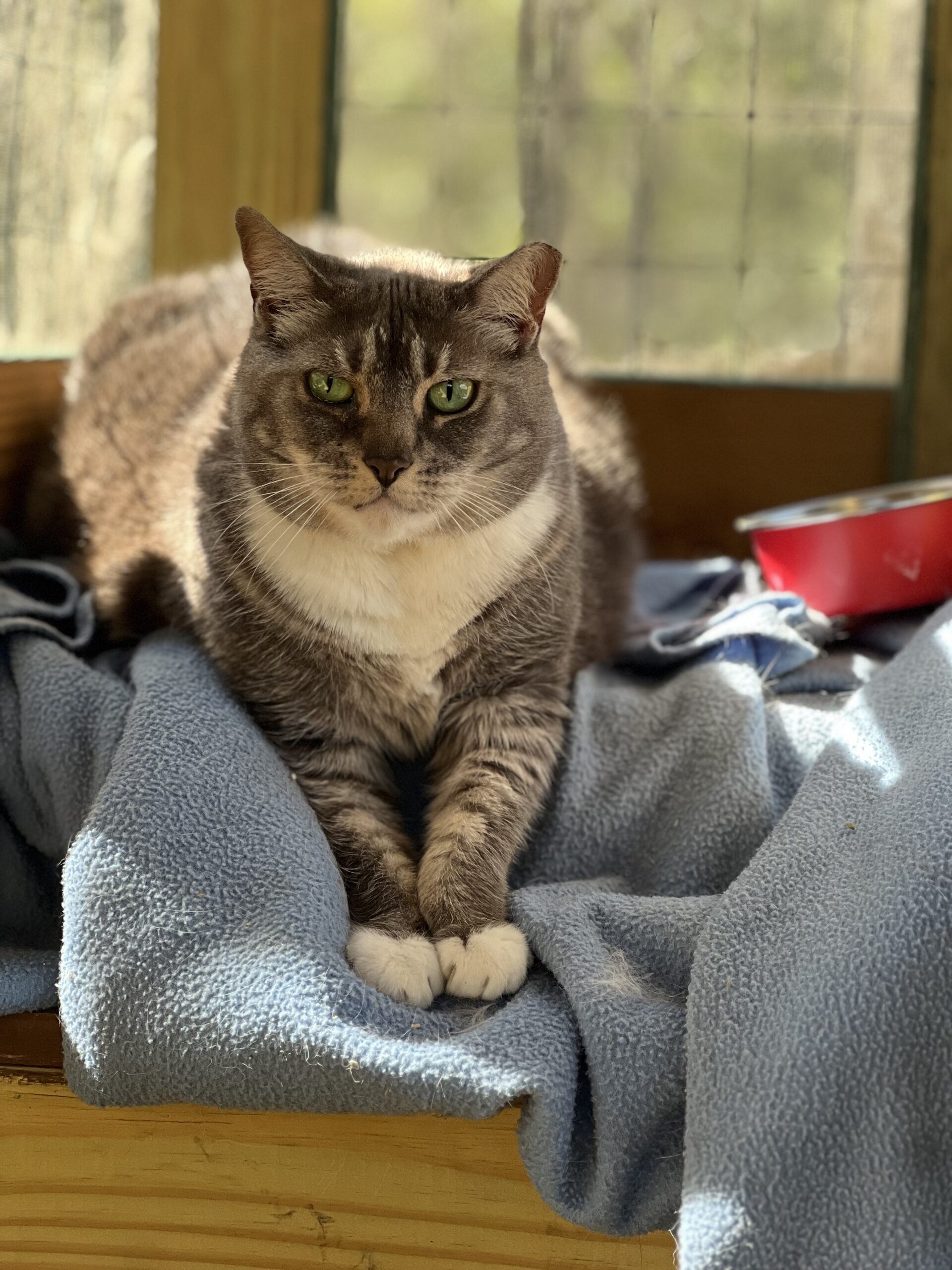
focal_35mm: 77
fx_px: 2824
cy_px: 635
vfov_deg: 25.3
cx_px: 476
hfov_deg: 19.1
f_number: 2.8
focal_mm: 9
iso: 125
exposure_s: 1/121
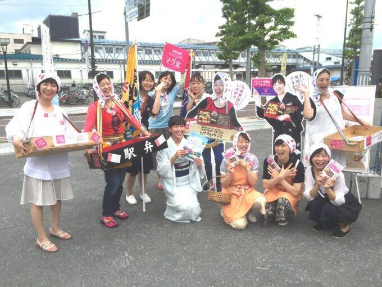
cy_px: 144
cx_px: 191
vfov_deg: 48.2
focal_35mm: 29
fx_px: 320
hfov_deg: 61.7
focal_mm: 4.15
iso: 32
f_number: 2.2
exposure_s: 1/1130
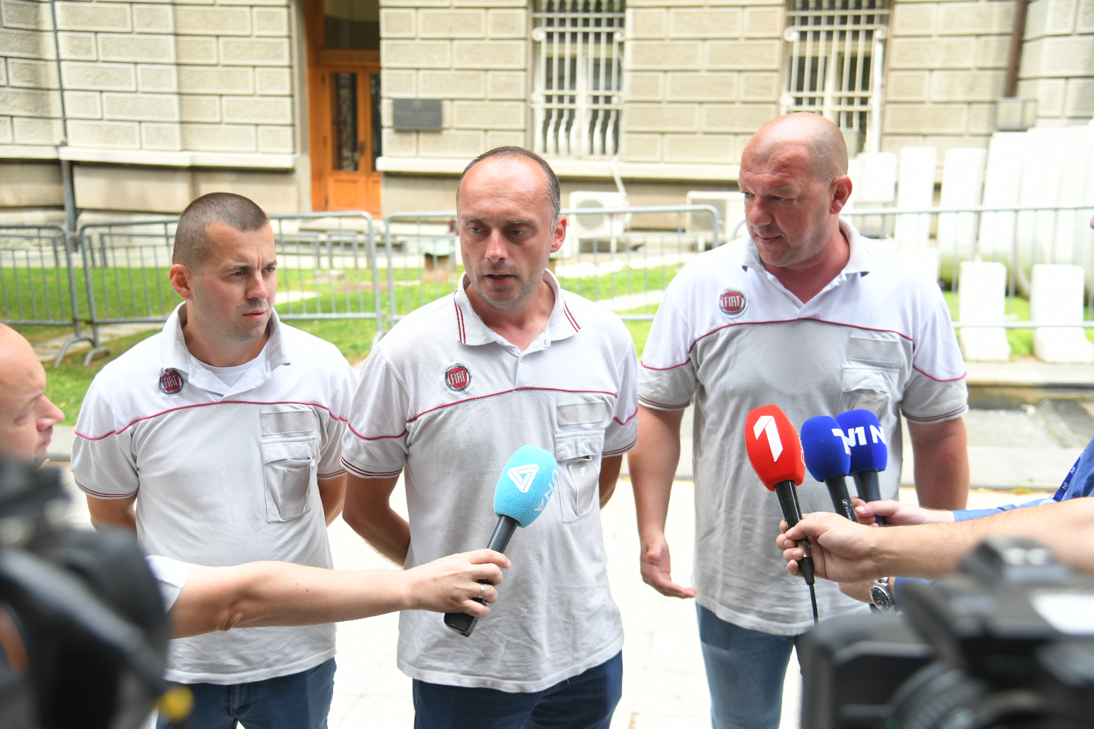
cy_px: 364
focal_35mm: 38
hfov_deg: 50.7
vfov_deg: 35.1
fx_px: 1155
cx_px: 547
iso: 400
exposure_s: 1/400
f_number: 4
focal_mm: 38
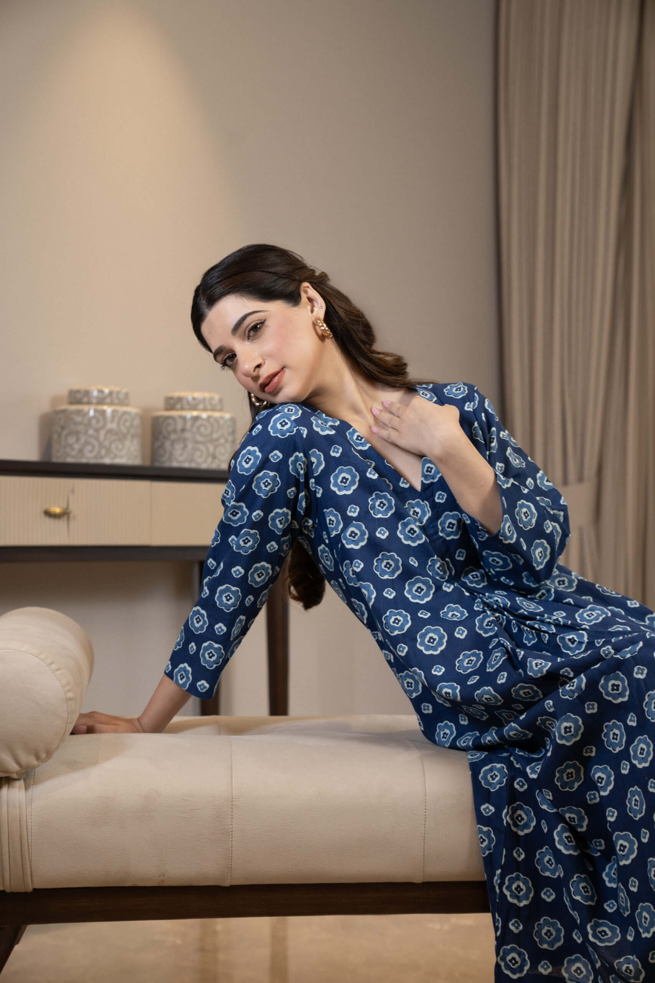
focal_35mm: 70
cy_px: 492
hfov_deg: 19.5
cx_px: 328
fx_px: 1910
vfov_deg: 28.8
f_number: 4.5
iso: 1000
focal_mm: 70
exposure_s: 1/100
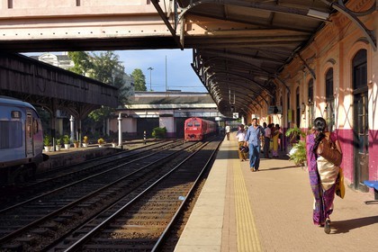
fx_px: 399
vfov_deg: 35.1
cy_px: 126
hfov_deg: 50.7
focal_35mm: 38
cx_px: 189
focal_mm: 38
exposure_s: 1/200
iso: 400
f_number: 11
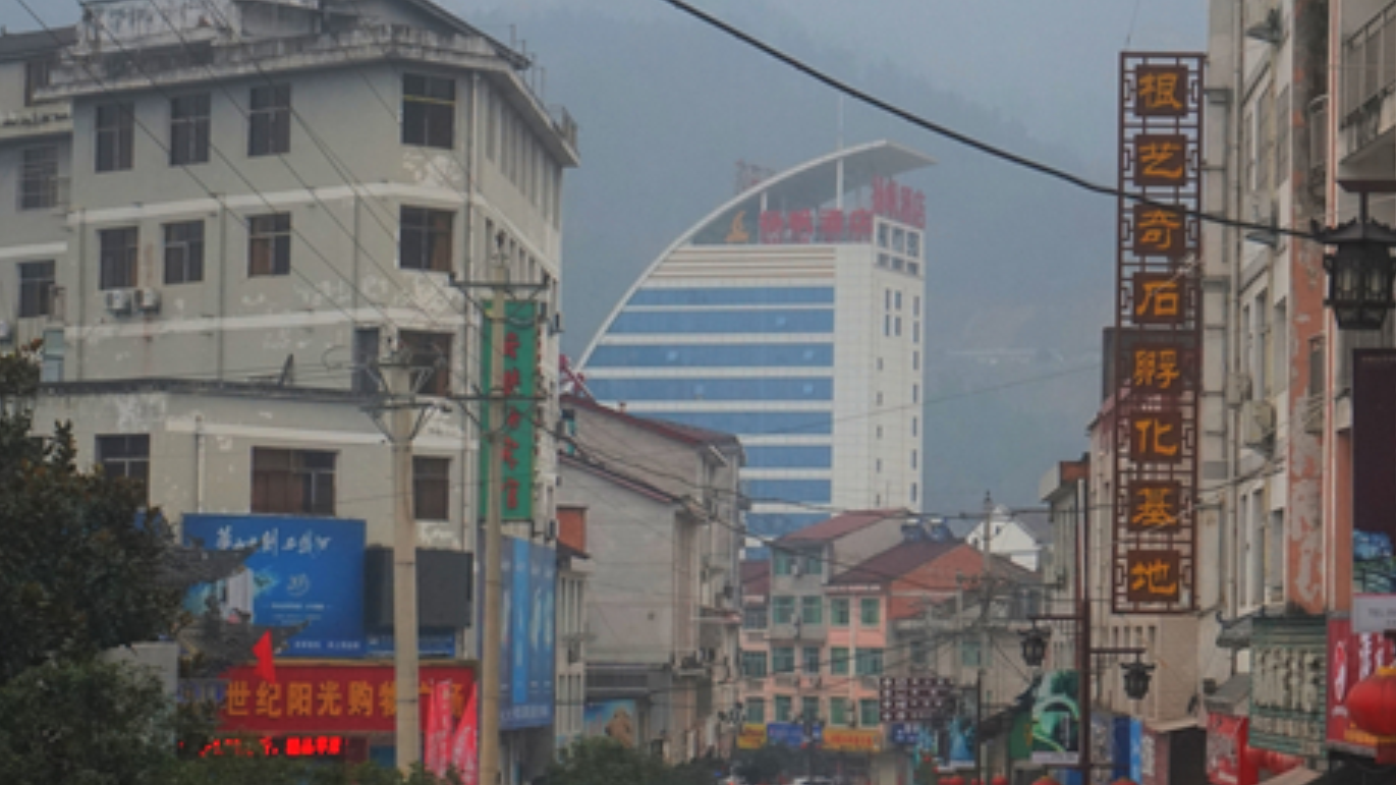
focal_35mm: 117
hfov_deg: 18.3
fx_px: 4331
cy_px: 464
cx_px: 834
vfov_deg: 10.4
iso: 1250
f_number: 5.6
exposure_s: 1/160
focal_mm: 68
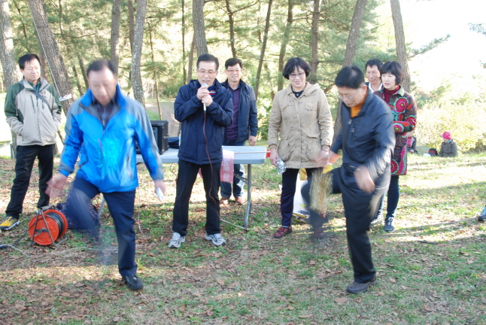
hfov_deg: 49.5
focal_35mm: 39
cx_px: 250
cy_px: 163
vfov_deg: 34.3
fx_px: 527
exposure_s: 1/10
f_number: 8
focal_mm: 24
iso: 200
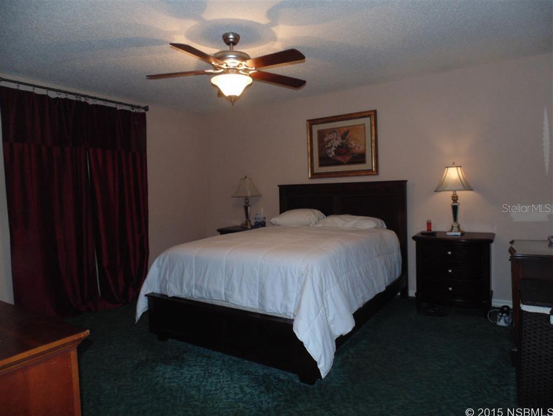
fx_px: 352
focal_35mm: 22
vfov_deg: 61.1
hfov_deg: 76.4
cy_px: 208
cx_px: 276
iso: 200
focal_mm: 4
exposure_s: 1/30
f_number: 3.1
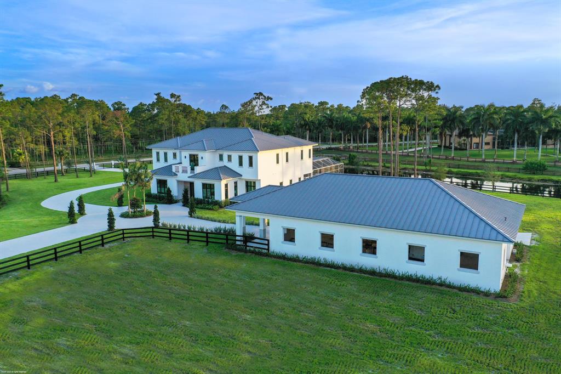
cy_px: 187
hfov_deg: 65.5
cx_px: 280
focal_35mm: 28
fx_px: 436
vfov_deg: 46.4
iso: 100
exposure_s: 1/200
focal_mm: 10.26
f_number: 4.5
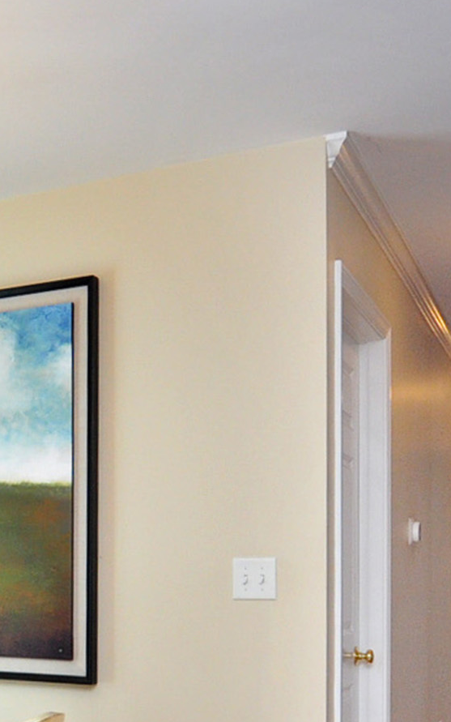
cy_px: 558
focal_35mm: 55
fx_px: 1075
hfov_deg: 20.9
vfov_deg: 36.1
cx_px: -181
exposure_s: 1/100
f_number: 4.5
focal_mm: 11
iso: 800
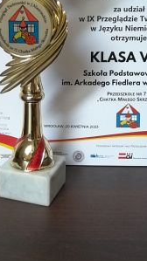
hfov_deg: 20.2
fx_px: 409
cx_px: 32
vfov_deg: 35.3
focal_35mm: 59
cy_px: 102
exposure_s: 1/24
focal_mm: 3.95
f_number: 1.8
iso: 500
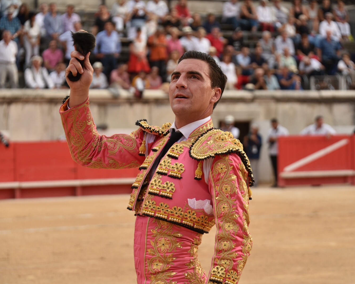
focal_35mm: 138
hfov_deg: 14.0
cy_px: 142
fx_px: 1450
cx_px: 200
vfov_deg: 11.2
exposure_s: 1/640
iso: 560
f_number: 5.6
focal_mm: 122
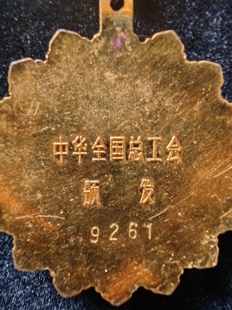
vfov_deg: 106.2
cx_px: 116
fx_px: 116
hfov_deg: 89.9
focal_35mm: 13
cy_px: 155
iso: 63
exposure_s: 1/50
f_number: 2.2
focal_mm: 2.39
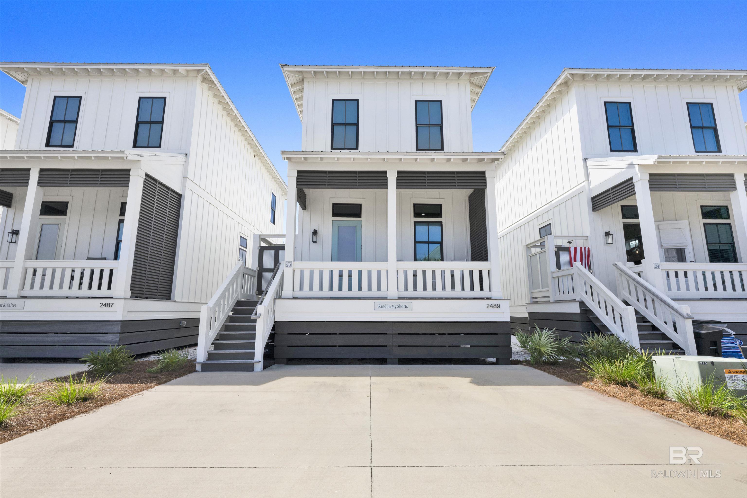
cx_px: 374
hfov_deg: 95.0
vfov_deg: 72.1
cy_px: 249
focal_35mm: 16
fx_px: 342
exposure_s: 1/400
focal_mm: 16.5
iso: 400
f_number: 13
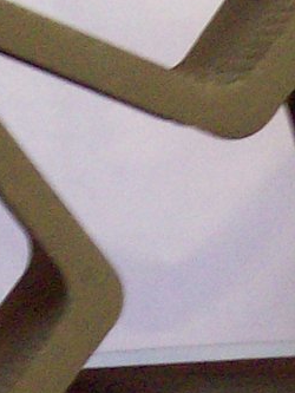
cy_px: 309
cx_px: 291
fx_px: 2294
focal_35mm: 202
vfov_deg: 9.8
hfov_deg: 7.3
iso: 160
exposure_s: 1/26.4
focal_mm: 6
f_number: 2.7
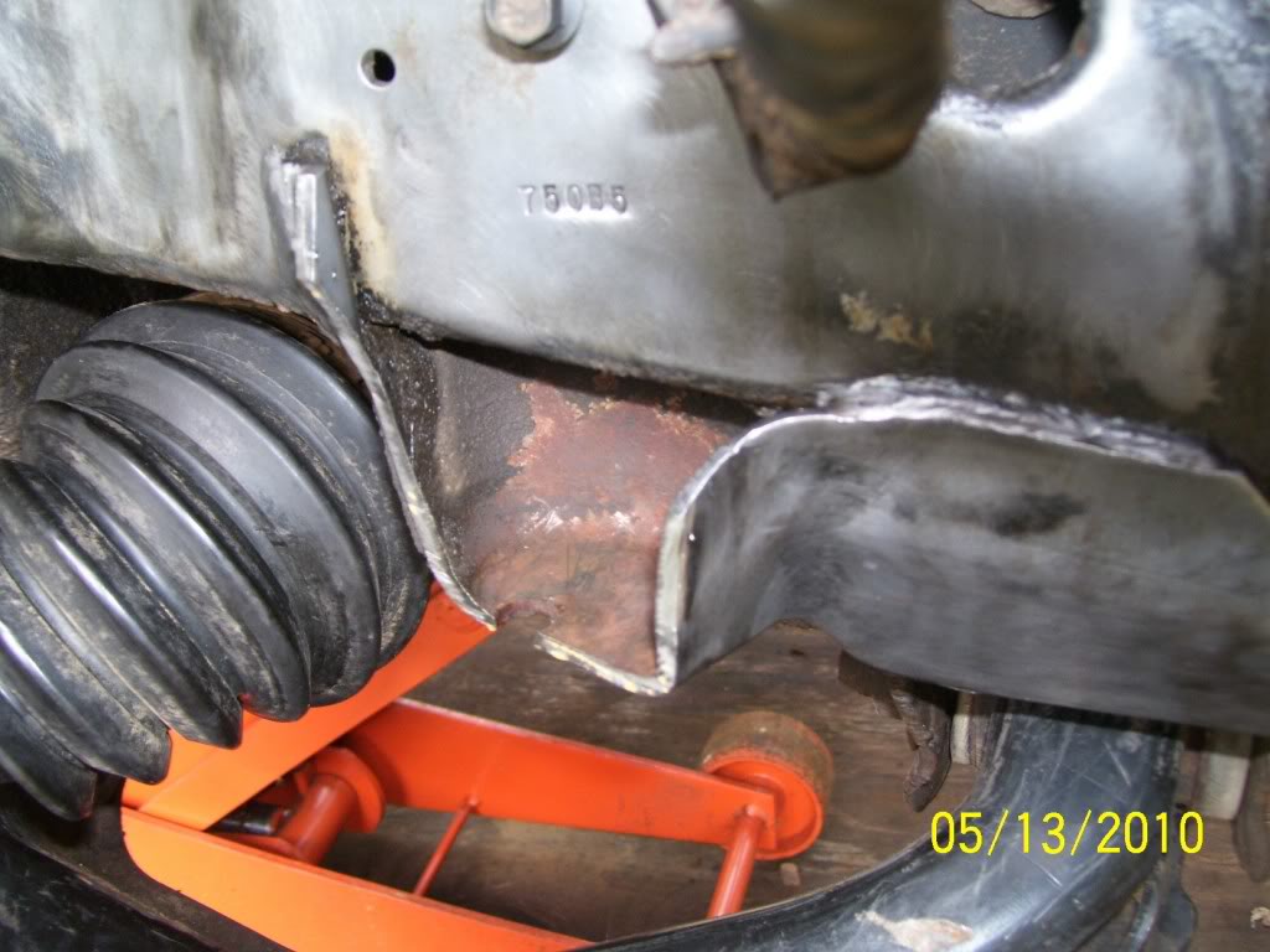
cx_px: 635
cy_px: 476
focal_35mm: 37
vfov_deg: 38.7
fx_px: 1357
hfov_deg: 50.1
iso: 125
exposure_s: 1/60
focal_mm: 6
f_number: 2.7
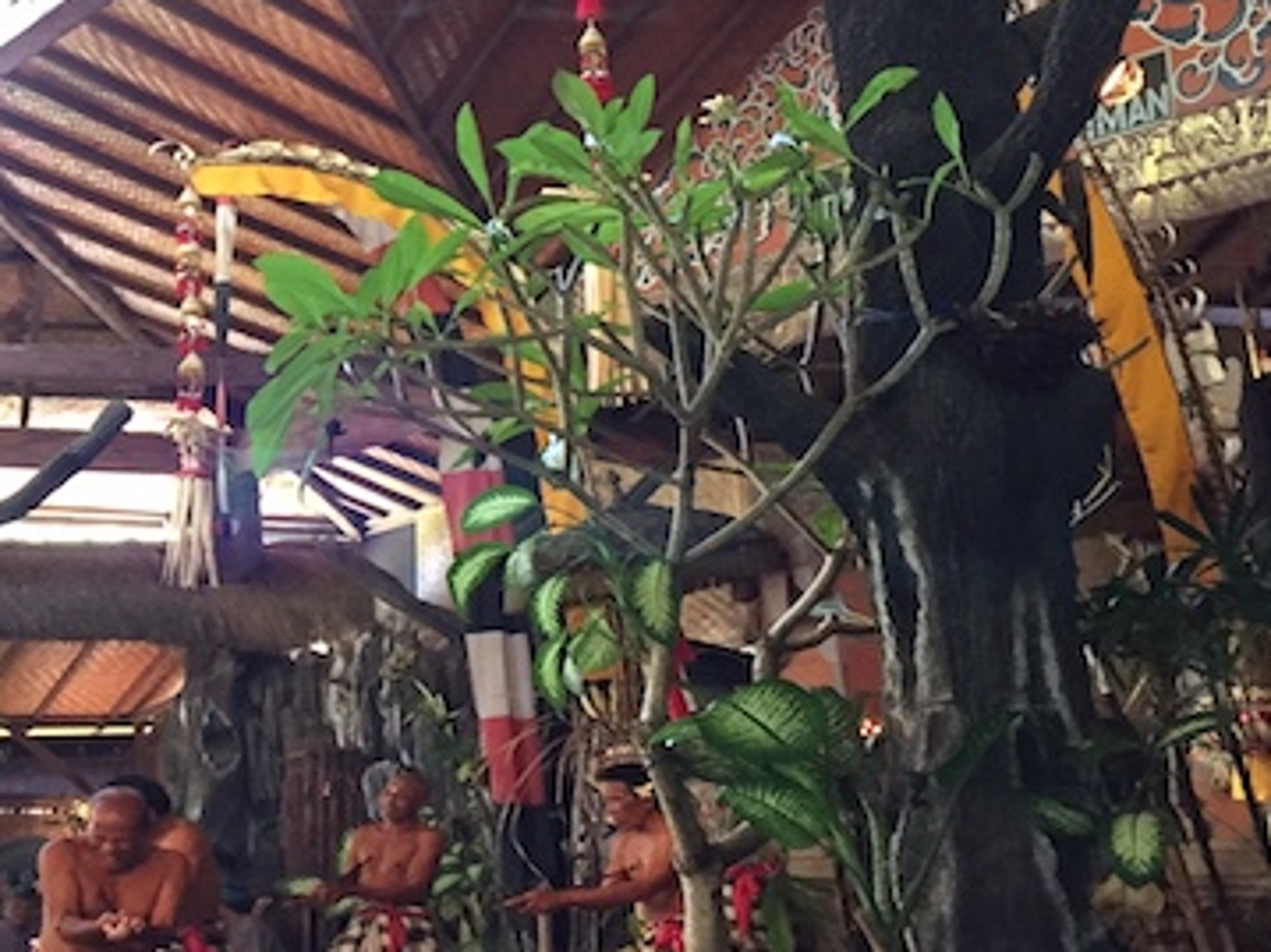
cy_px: 258
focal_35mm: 87
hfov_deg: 21.9
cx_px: 67
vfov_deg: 16.9
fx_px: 3193
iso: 160
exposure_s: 1/30
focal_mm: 4.15
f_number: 2.2
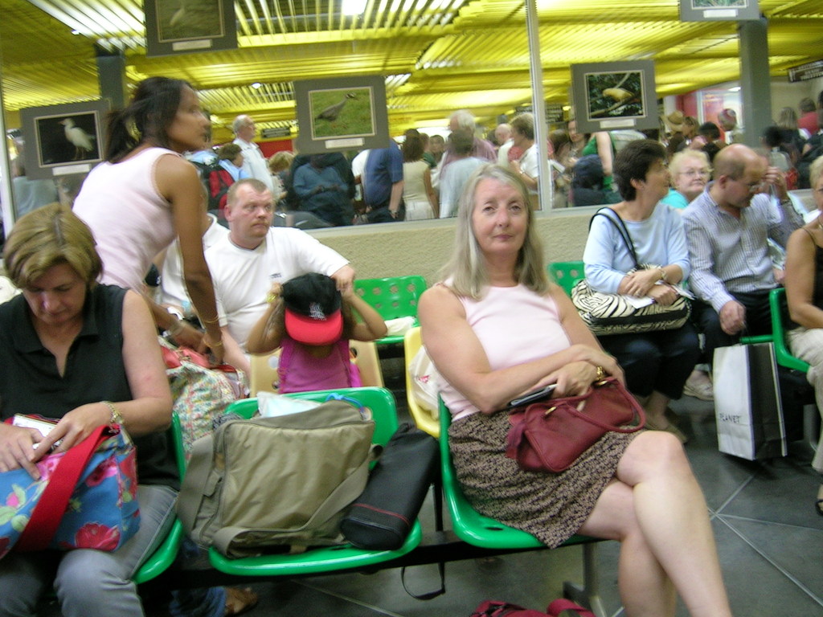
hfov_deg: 52.6
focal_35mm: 35
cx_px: 412
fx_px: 832
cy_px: 308
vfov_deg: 40.7
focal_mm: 5.4
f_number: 2.8
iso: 93
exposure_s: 1/4.8
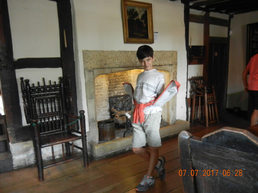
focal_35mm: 30
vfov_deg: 46.8
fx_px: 224
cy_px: 96
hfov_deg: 60.0
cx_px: 129
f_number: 3.5
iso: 640
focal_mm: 5.4
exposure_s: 1/24.3
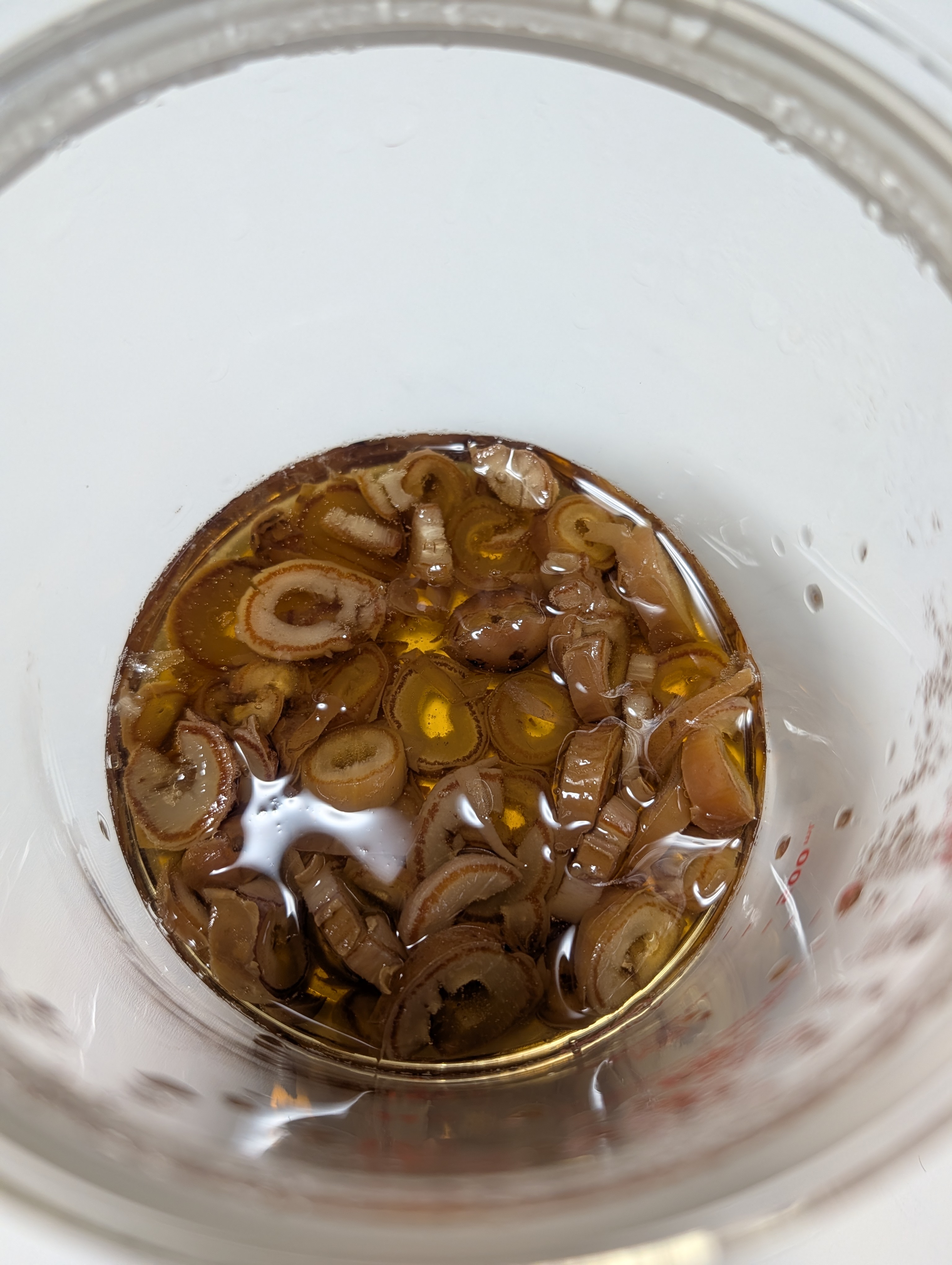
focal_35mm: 24
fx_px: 878
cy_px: 632
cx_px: 476
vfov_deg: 71.5
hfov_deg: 56.9
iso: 24
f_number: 1.68
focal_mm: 6.9
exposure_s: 1/73
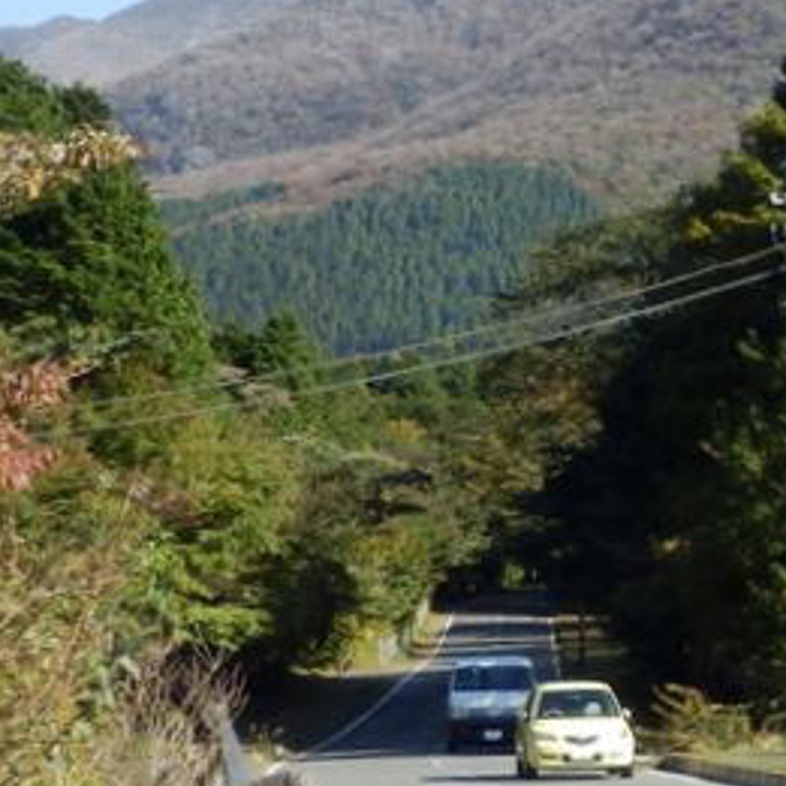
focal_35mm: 187
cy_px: 238
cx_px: 1199
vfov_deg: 9.3
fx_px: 4804
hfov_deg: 9.1
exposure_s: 1/250
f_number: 4.8
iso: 80
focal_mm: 12.3
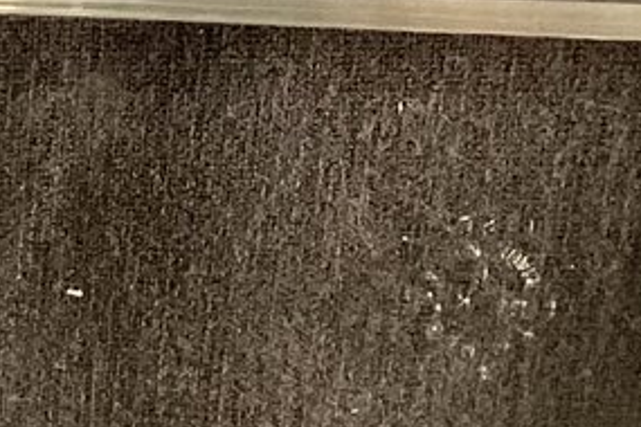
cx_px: -251
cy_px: -246
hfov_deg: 11.6
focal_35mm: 171
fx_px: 3045
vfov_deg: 7.9
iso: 125
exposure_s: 1/50
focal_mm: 3.3
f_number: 2.4
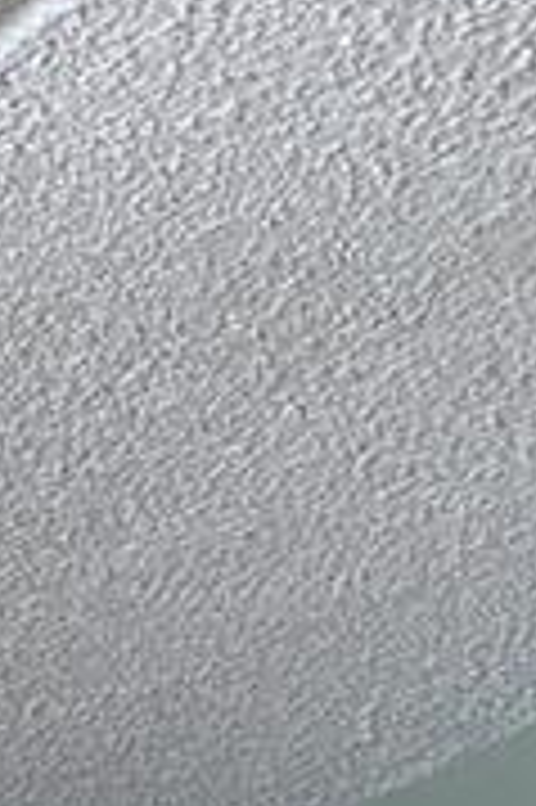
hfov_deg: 7.7
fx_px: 3759
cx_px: -633
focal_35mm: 168
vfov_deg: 9.7
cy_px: 2346
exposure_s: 1/152
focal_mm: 6.9
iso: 307
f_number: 1.68
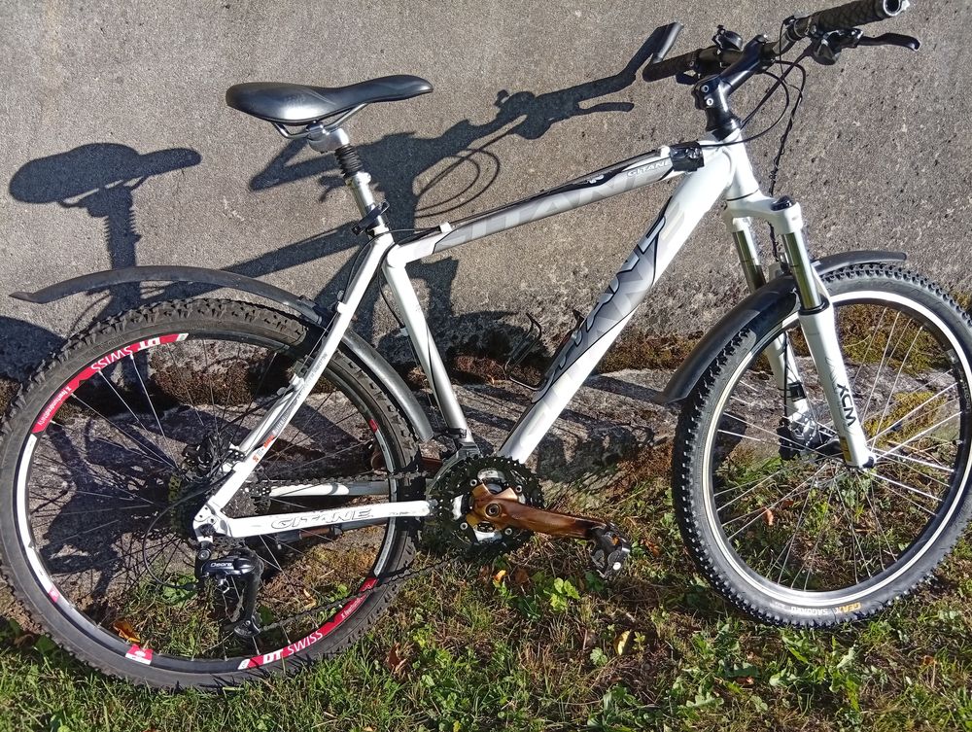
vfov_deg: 51.5
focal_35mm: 27
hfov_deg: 65.2
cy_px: 366
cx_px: 486
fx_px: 759
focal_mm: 3.84
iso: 50
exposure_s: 1/894
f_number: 1.8
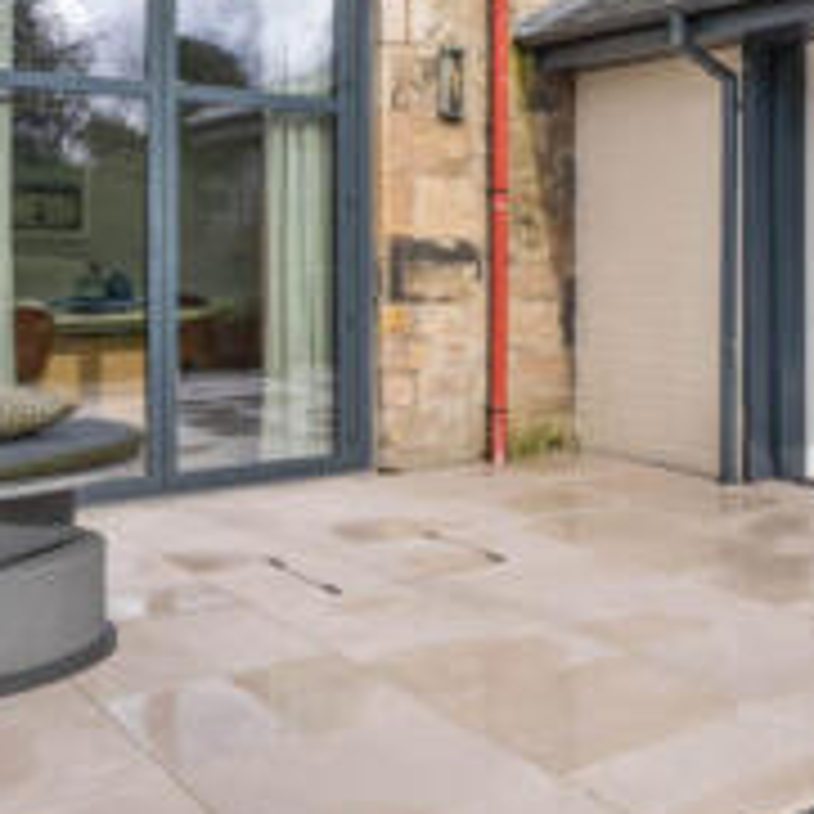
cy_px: 308
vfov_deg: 38.9
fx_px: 1144
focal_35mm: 43
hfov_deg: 35.5
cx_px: 807
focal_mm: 14
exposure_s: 1/1000
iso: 640
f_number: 8
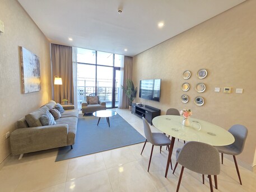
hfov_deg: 106.2
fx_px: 96
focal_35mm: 13
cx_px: 128
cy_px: 96
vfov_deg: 89.9
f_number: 1.9
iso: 500
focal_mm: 2.2
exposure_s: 1/60
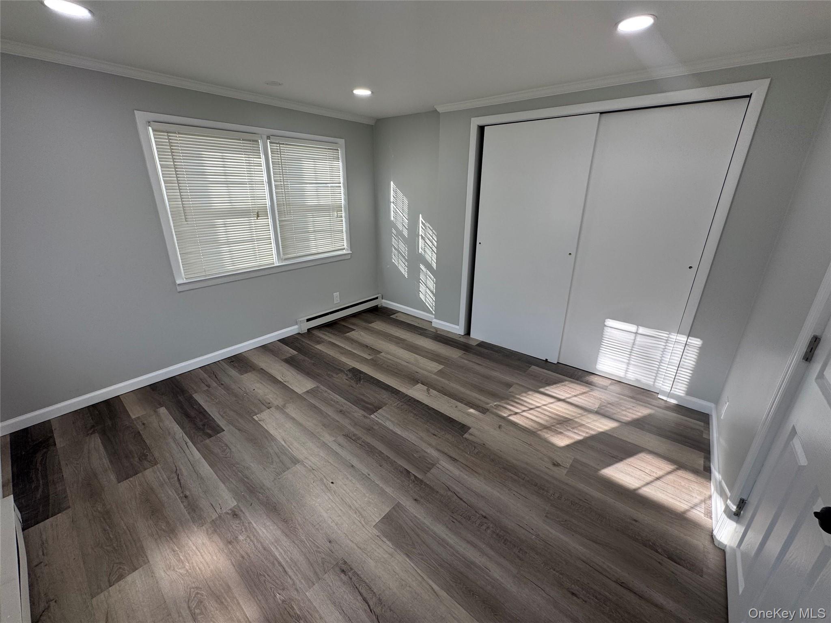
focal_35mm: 14
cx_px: 416
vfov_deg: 85.7
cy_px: 312
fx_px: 336
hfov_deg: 102.1
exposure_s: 1/104
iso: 40
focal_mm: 2.22
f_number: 2.2
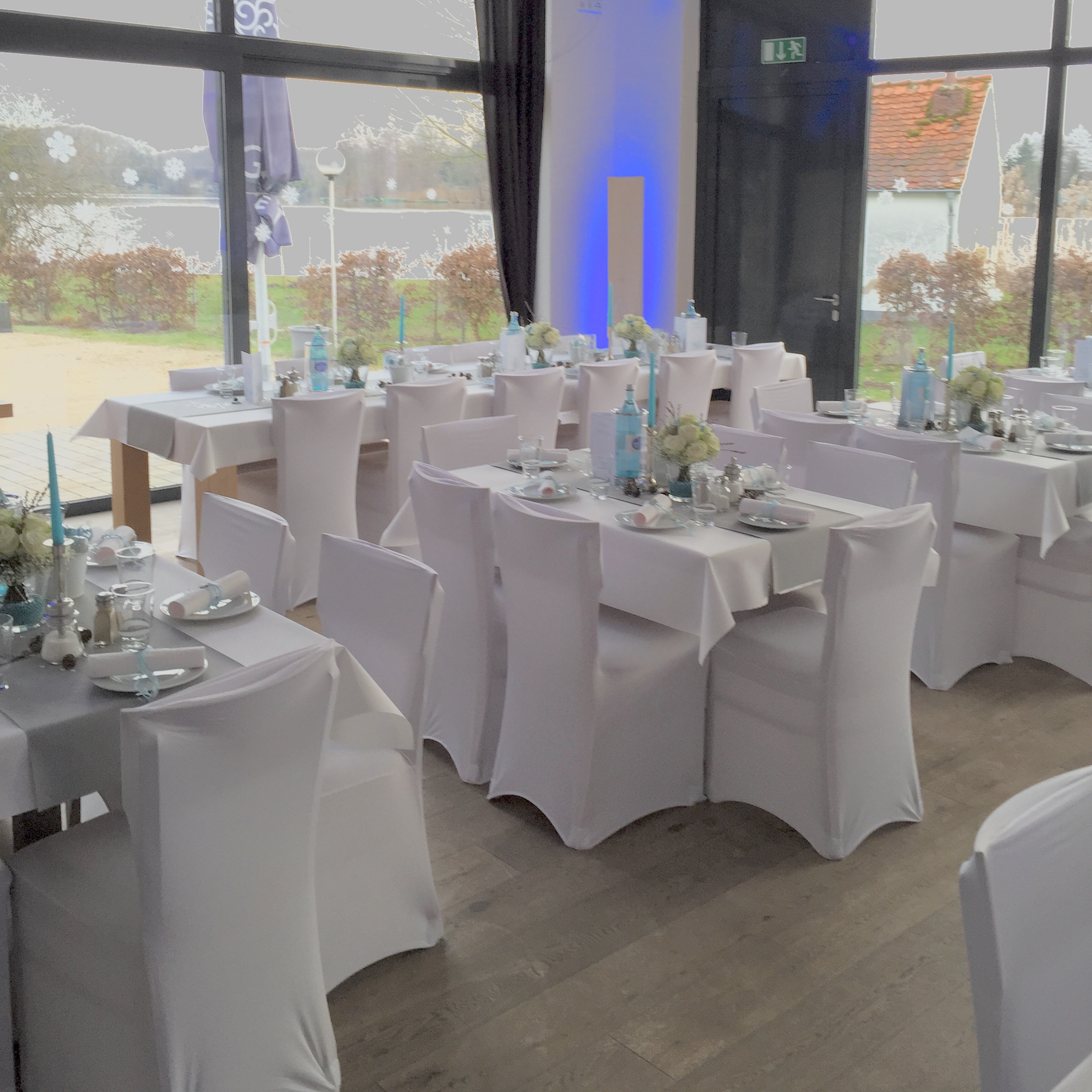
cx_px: 554
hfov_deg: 47.2
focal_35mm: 35
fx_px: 1249
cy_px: 387
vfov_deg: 46.7
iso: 32
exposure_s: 1/60
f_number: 2.2
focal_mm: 4.15
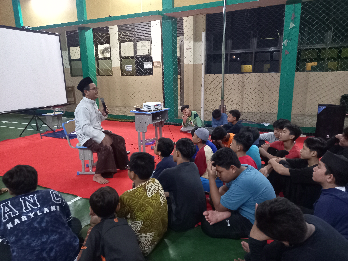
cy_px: 130
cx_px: 174
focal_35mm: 25
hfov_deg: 69.4
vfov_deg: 54.9
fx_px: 251
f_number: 2
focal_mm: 4.6
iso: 640
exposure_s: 1/20
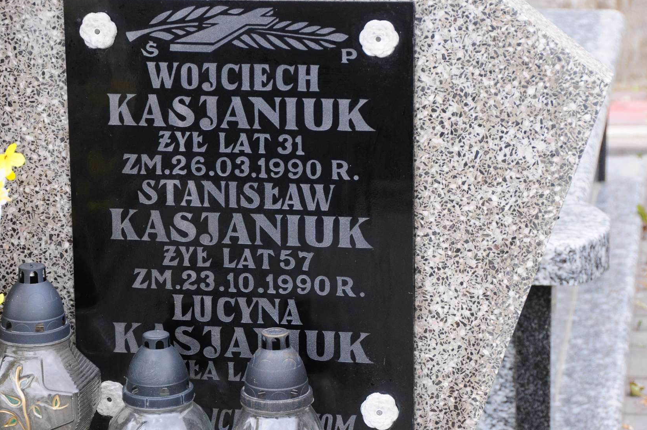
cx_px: 229
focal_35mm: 136
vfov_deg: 10.1
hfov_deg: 15.1
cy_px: 198
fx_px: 2441
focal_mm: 70
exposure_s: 1/200
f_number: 7.1
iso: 640
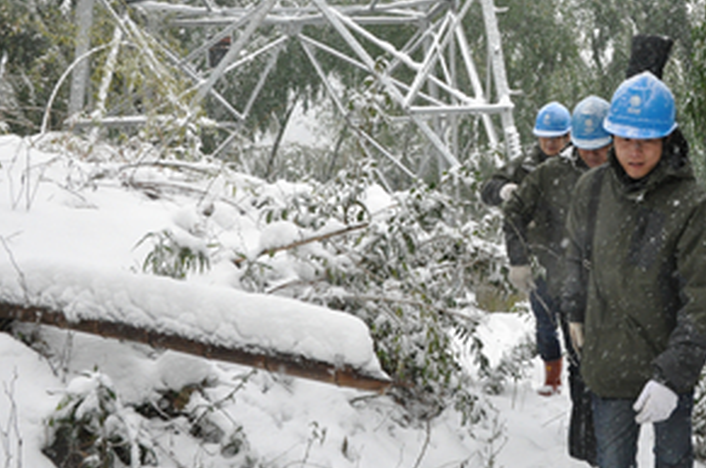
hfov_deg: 45.3
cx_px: 507
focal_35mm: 42
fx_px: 822
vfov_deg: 31.1
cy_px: 104
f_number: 8
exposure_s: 1/250
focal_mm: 16
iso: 1000
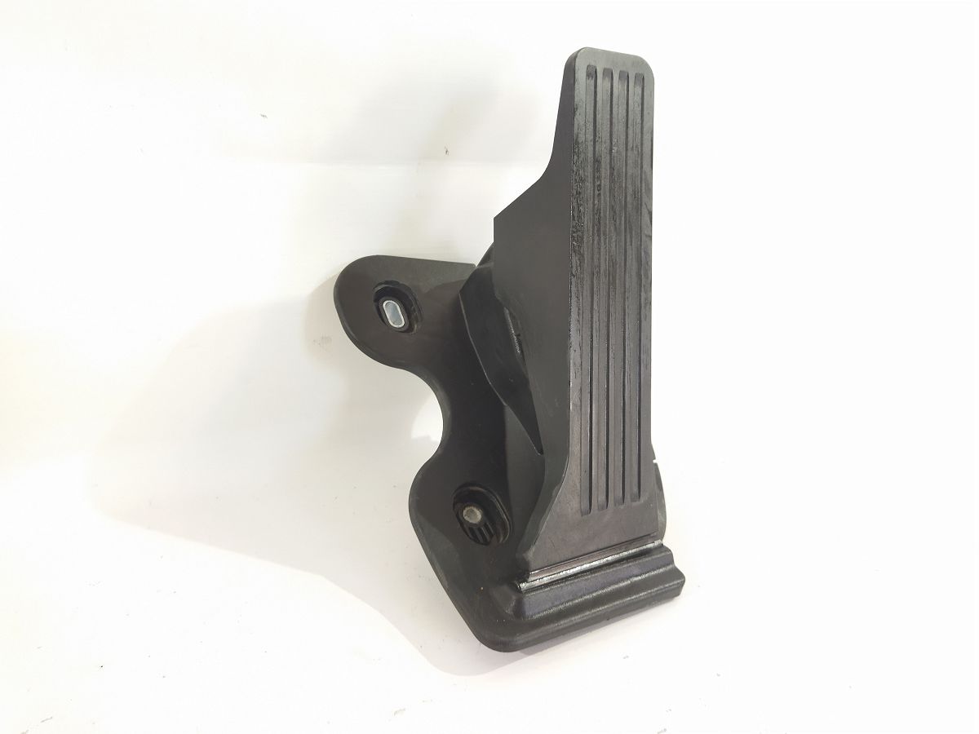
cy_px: 367
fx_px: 764
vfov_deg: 51.4
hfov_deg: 65.3
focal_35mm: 27
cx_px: 490
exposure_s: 1/50
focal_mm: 4.71
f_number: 1.79
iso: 281
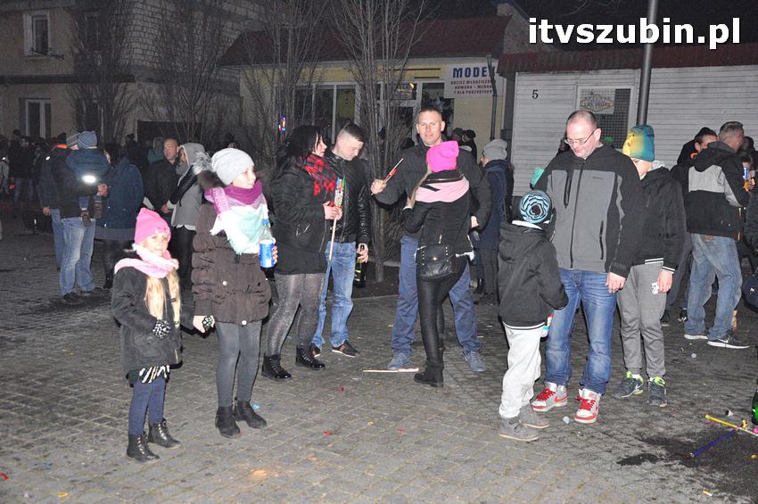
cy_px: 252
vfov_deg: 35.4
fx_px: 789
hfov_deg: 51.3
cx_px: 379
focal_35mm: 38
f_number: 5.6
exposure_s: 1/60
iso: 3200
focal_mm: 25
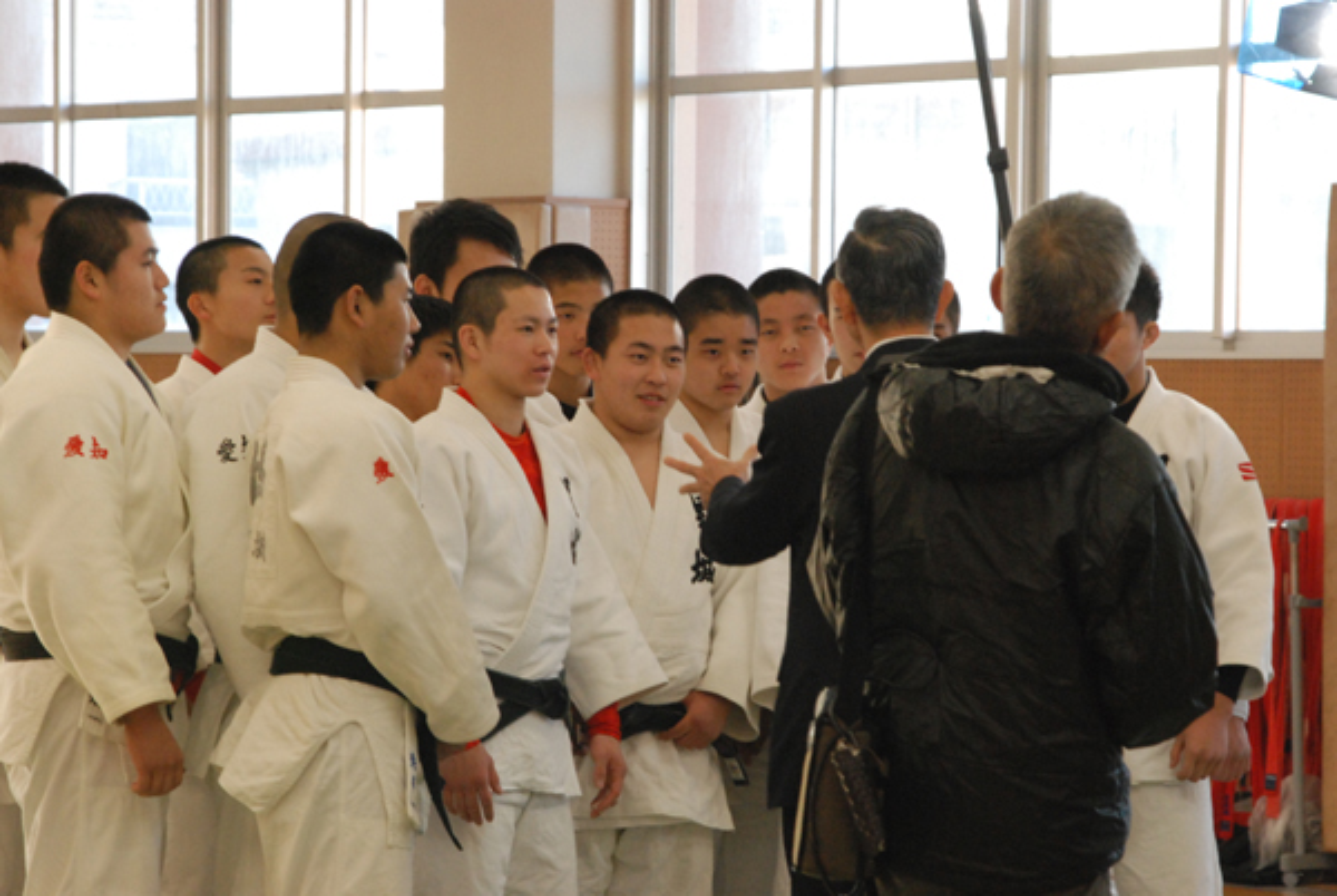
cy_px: 448
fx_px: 6695
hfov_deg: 11.4
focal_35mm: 180
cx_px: 668
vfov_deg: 7.7
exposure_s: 1/100
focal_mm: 120
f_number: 11
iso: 1600
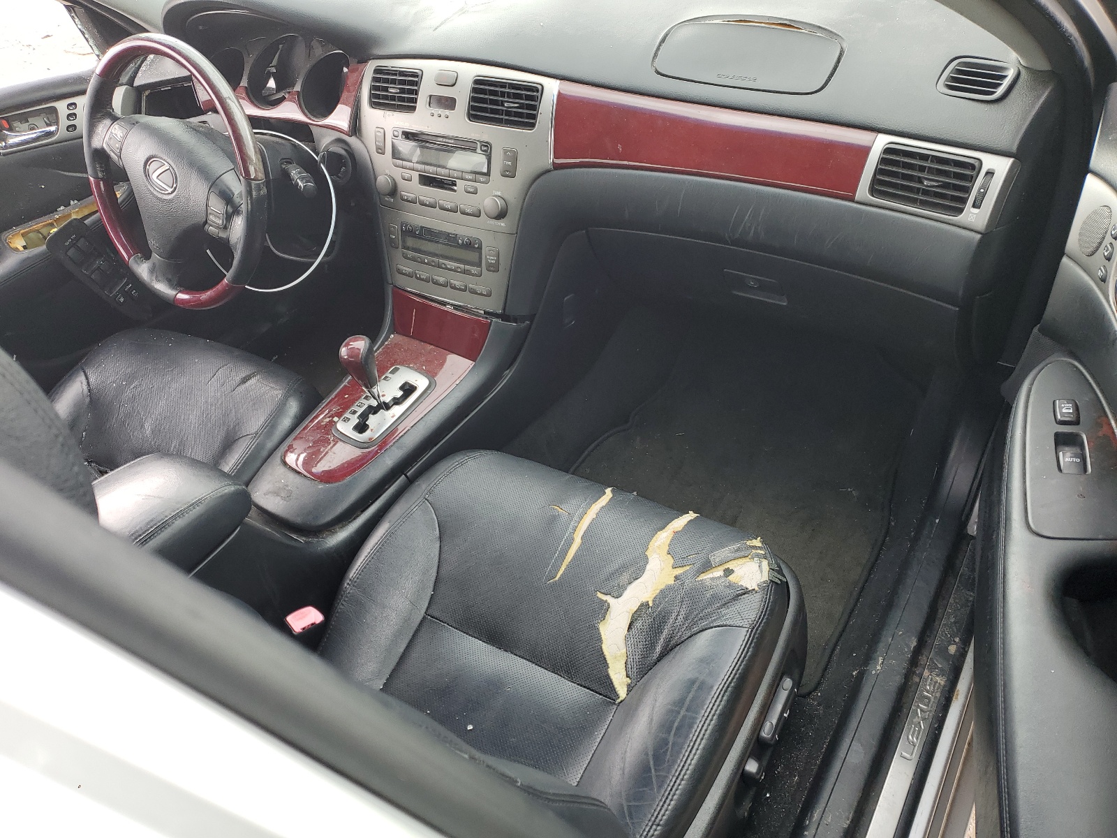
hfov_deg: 67.3
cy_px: 419
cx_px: 558
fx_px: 839
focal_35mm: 26
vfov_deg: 53.1
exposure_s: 1/143
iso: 50
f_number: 1.5
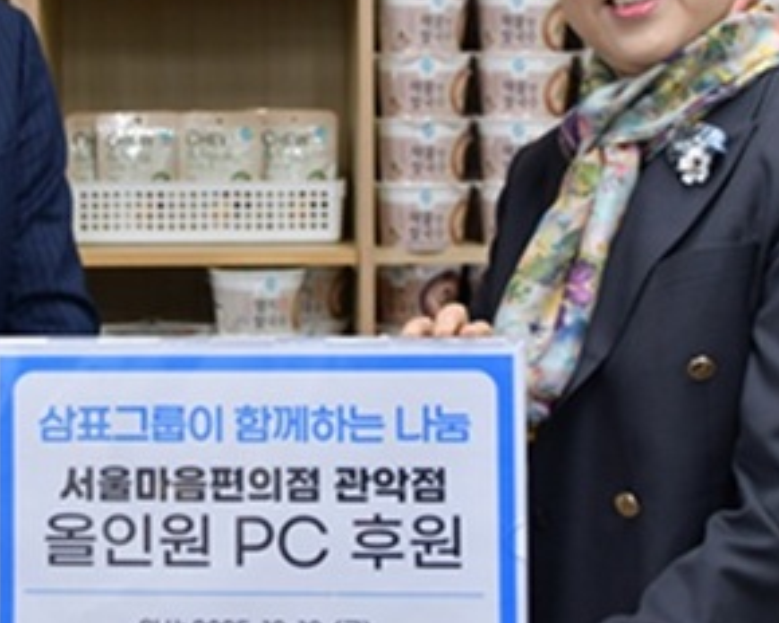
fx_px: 2006
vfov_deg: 17.6
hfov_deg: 21.9
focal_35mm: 87
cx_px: 279
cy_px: 185
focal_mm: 28
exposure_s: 1/125
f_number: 4
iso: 800
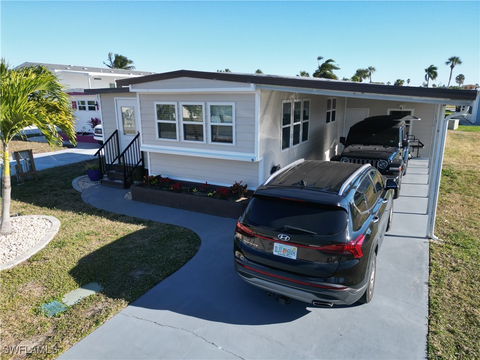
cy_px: 180
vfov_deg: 56.8
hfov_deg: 71.6
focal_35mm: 24
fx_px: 333
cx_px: 240
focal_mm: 6.72
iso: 150
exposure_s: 1/2000
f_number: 1.7
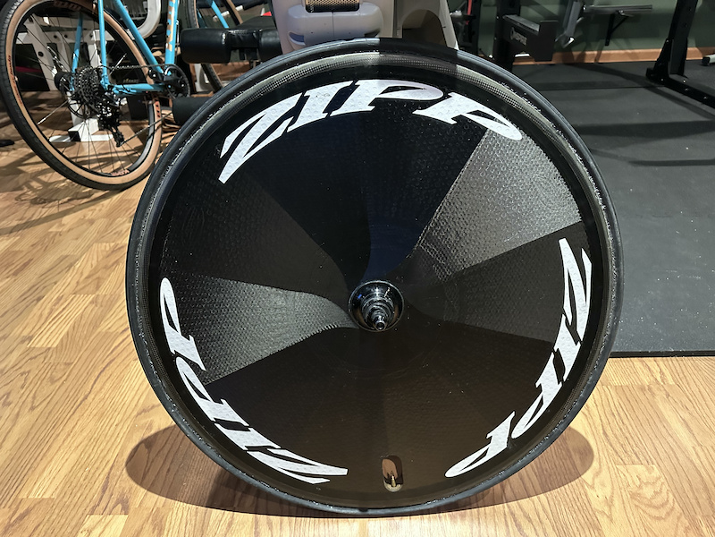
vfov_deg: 56.8
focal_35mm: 24
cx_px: 358
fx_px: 496
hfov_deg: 71.6
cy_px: 268
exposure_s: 1/40
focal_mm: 6.86
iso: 1000
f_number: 1.78
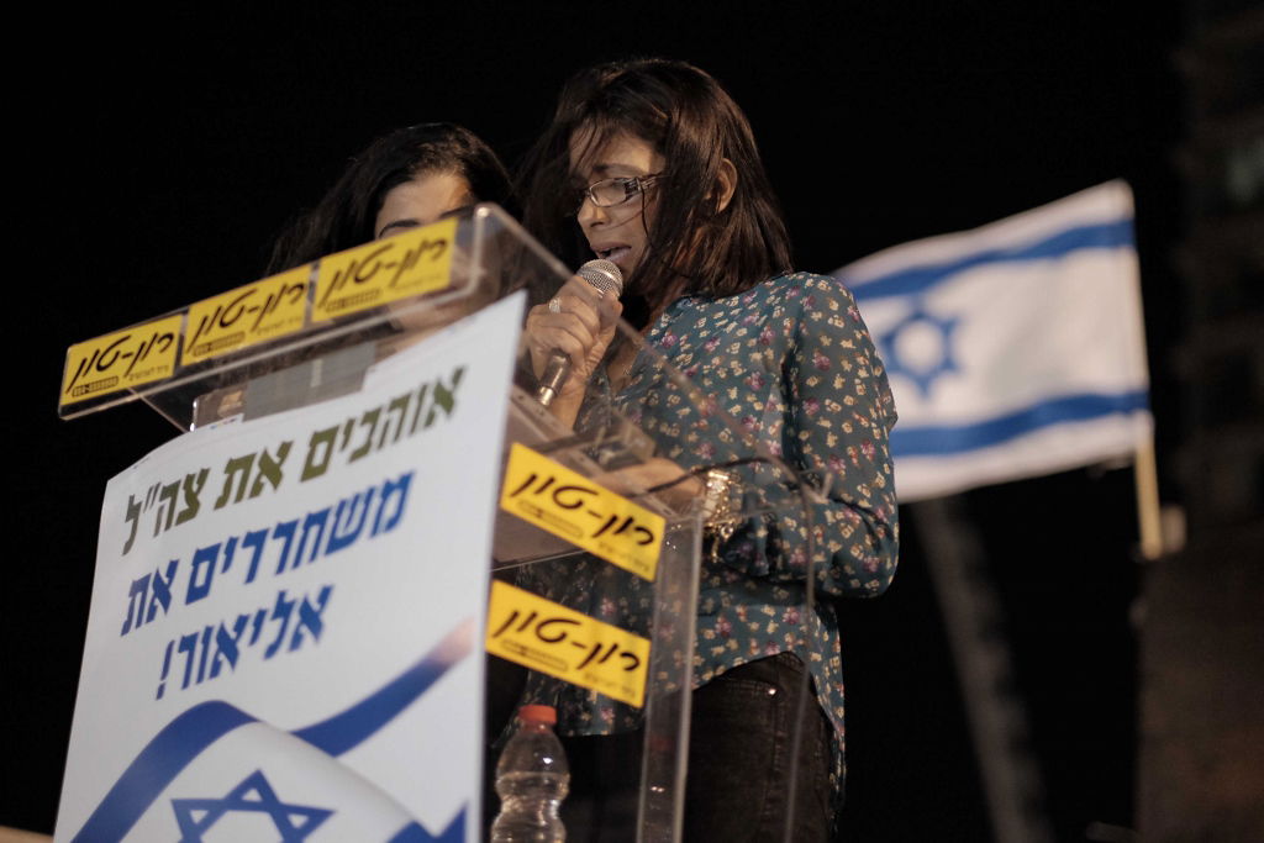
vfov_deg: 16.3
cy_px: 422
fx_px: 2950
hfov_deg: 24.2
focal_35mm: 84
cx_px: 632
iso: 2000
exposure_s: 1/80
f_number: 1.2
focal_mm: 56
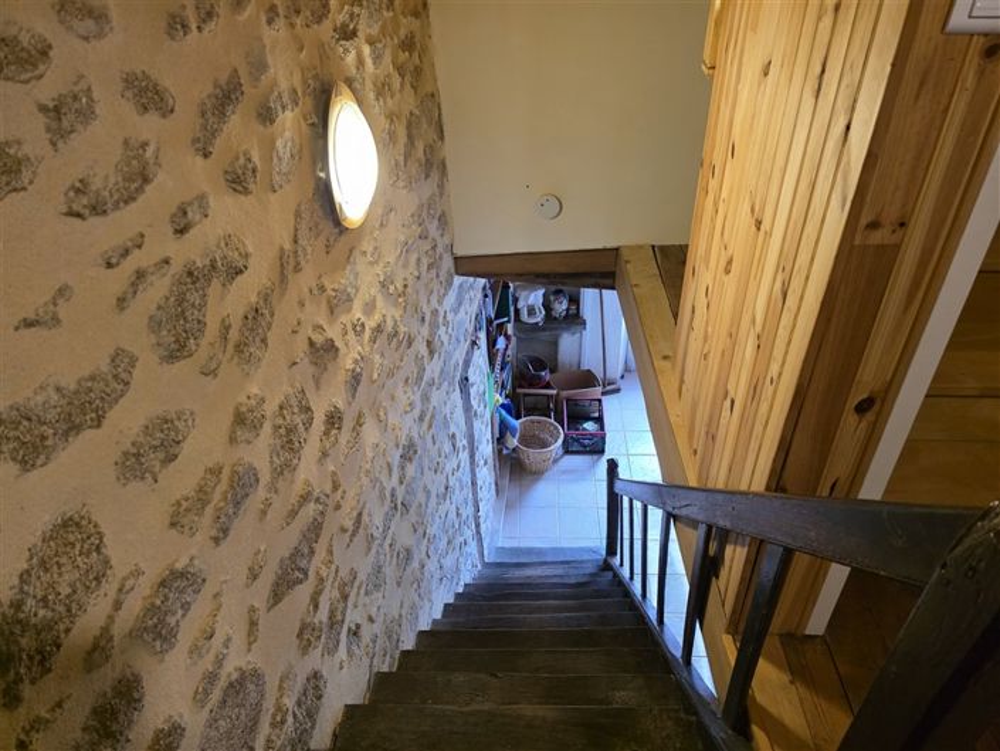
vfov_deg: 58.9
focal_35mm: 23
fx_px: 665
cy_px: 376
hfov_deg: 73.9
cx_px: 500
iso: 800
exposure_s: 1/120
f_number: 1.7
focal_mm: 6.3
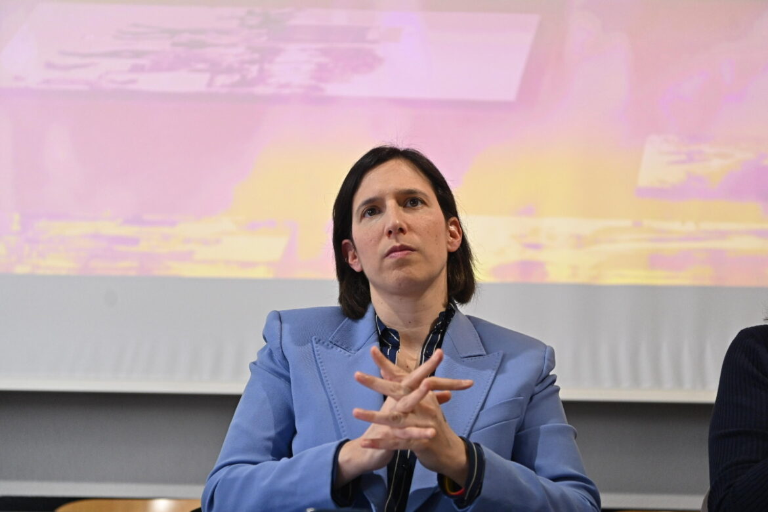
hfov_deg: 28.8
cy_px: 256
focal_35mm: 70
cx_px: 384
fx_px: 1493
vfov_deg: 19.5
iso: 2000
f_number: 3.5
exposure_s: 1/160
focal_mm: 70
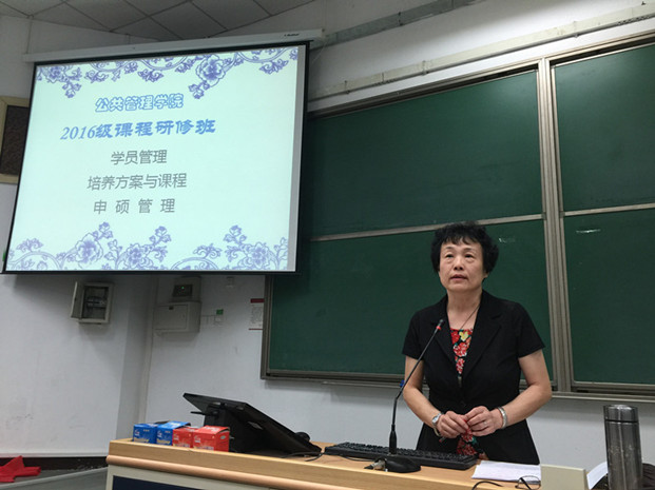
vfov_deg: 48.2
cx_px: 328
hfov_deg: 61.7
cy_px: 245
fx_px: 548
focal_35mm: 29
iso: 50
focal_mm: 4.15
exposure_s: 1/17
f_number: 2.2
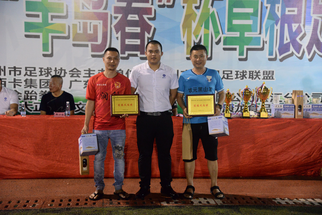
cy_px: 108
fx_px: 519
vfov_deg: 23.4
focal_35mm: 58
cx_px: 161
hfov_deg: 34.5
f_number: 4
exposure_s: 1/60
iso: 6400
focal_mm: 58
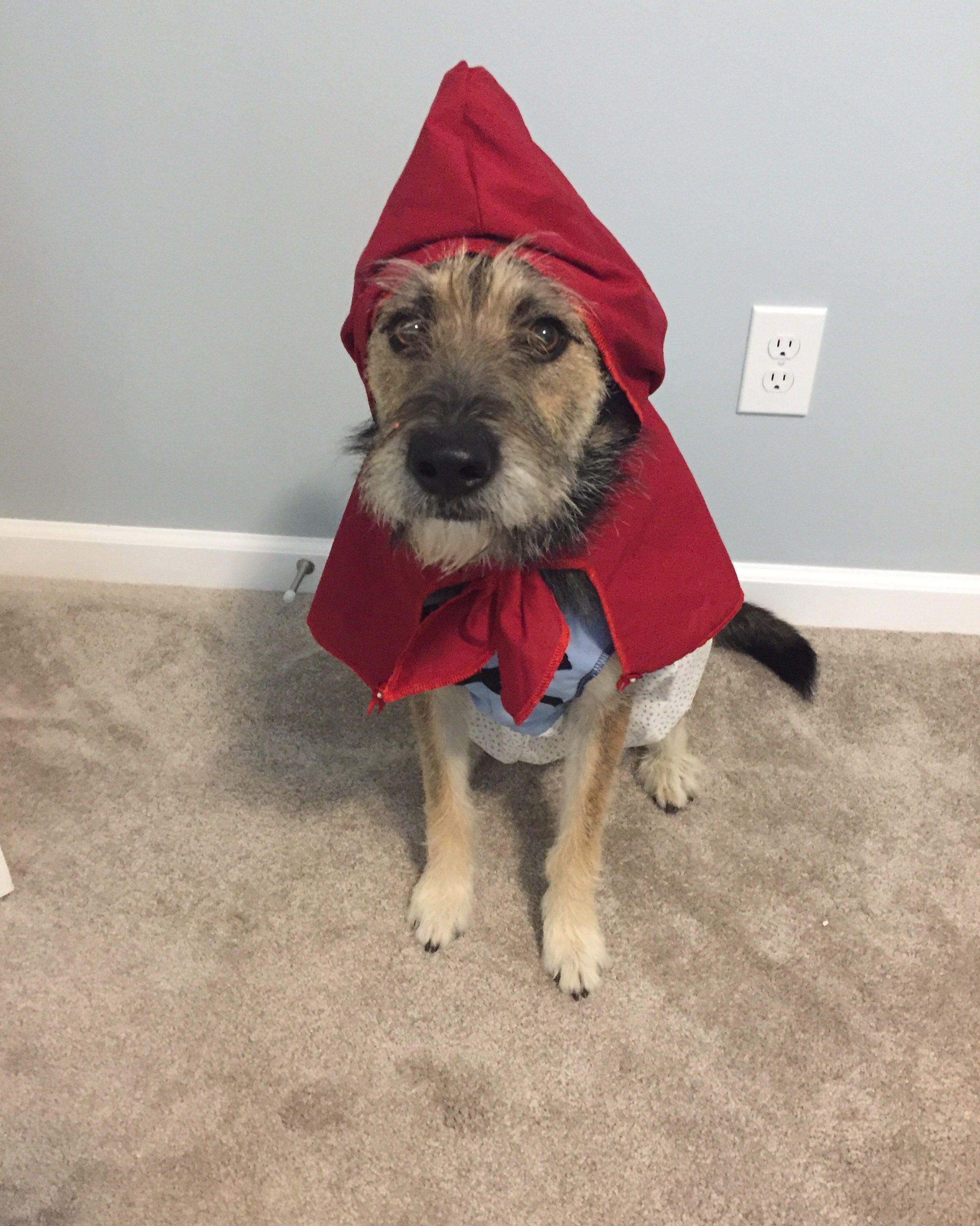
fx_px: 1124
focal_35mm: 31
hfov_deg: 47.1
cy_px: 633
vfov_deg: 57.2
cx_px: 485
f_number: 2.2
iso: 320
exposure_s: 1/15
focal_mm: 4.15
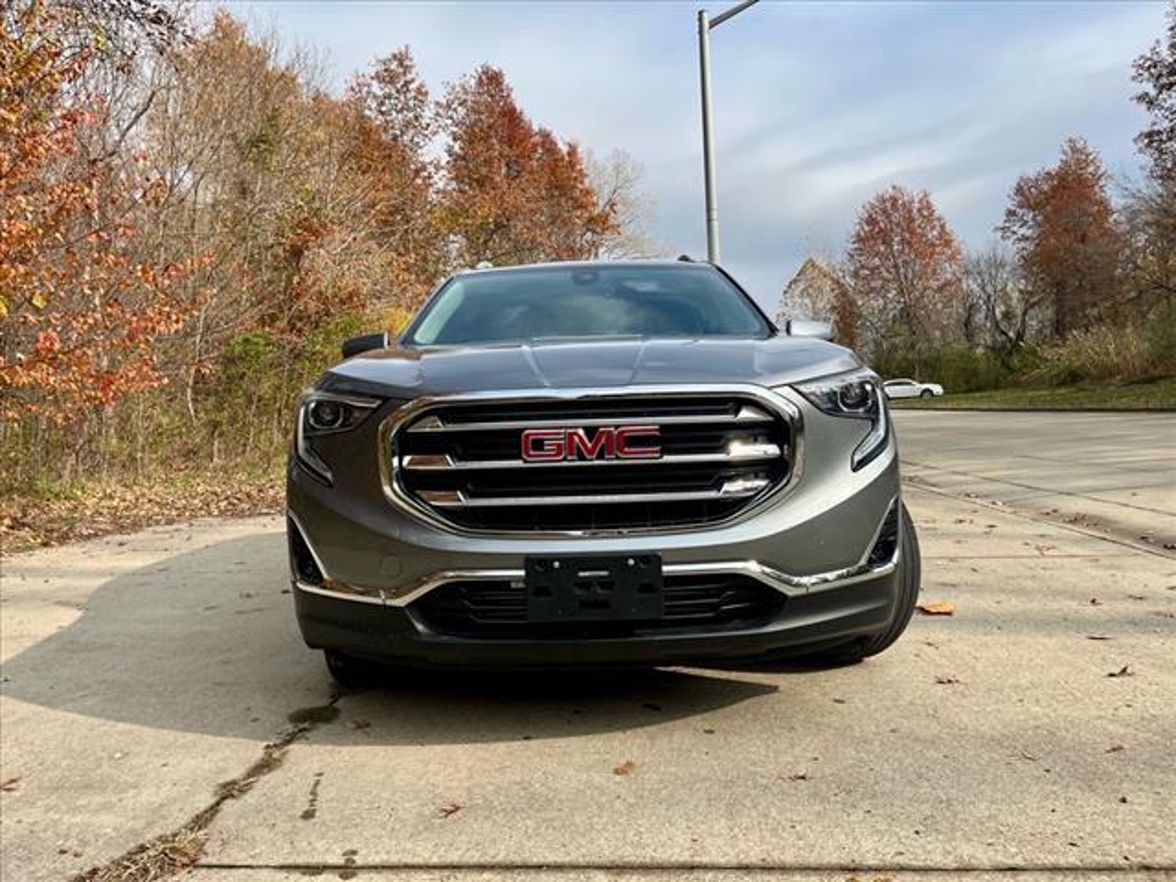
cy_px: 441
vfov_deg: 53.1
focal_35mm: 26
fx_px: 883
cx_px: 588
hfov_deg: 67.3
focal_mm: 5.1
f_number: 1.6
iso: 50
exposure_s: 1/2463
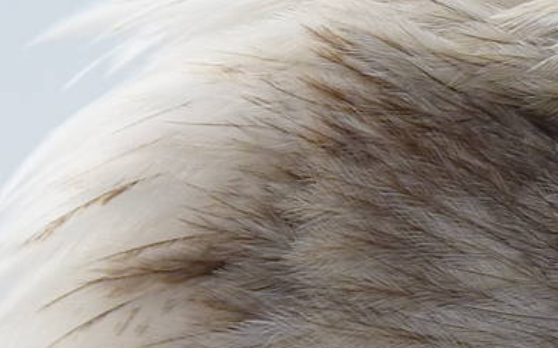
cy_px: 564
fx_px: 14423
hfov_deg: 2.2
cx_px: 825
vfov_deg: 1.4
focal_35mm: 949
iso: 80
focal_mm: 38.5
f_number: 4
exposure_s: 1/640
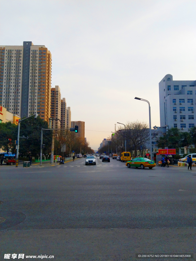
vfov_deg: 69.4
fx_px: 189
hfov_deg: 54.9
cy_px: 130
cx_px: 98
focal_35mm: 25
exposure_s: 1/1243
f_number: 1.75
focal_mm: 4.28
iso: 100
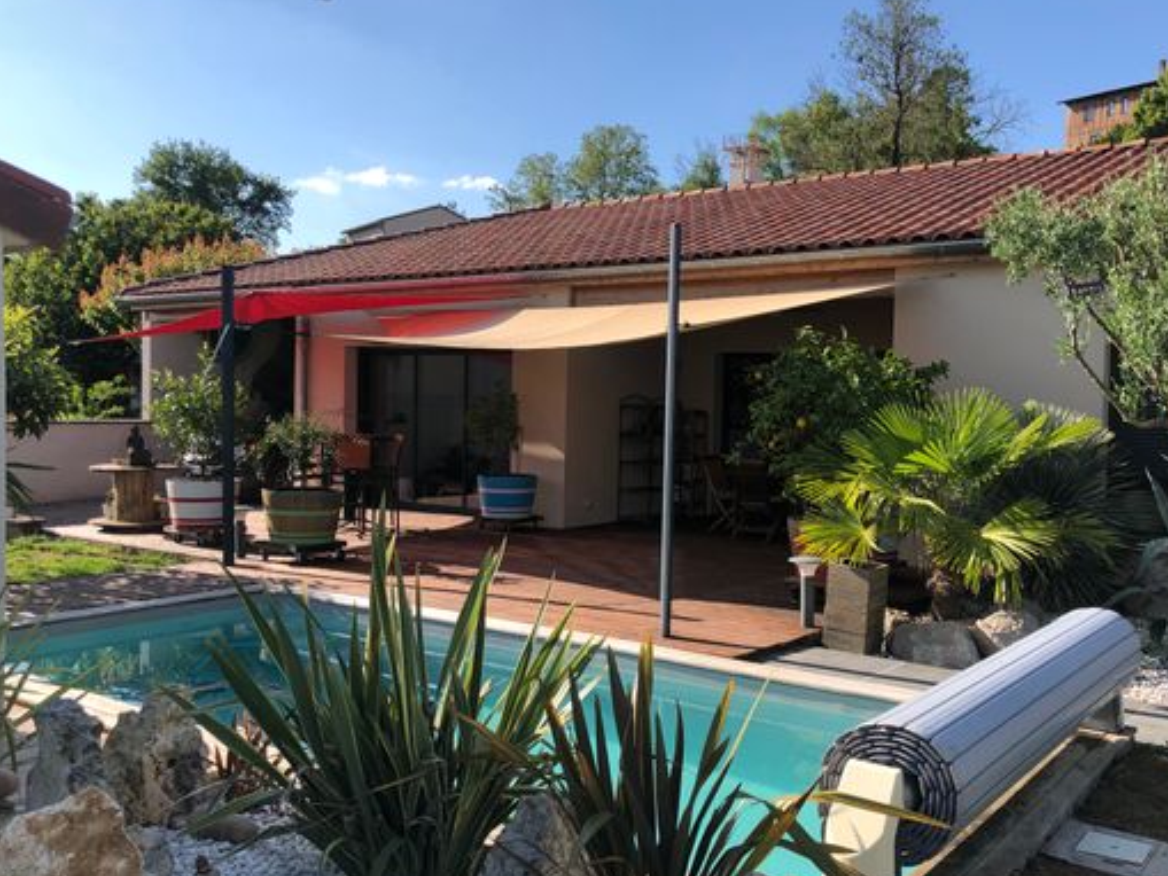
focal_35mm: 33
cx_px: 629
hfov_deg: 55.3
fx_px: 1114
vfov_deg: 43.0
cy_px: 449
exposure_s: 1/1263
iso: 20
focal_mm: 4
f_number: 1.8
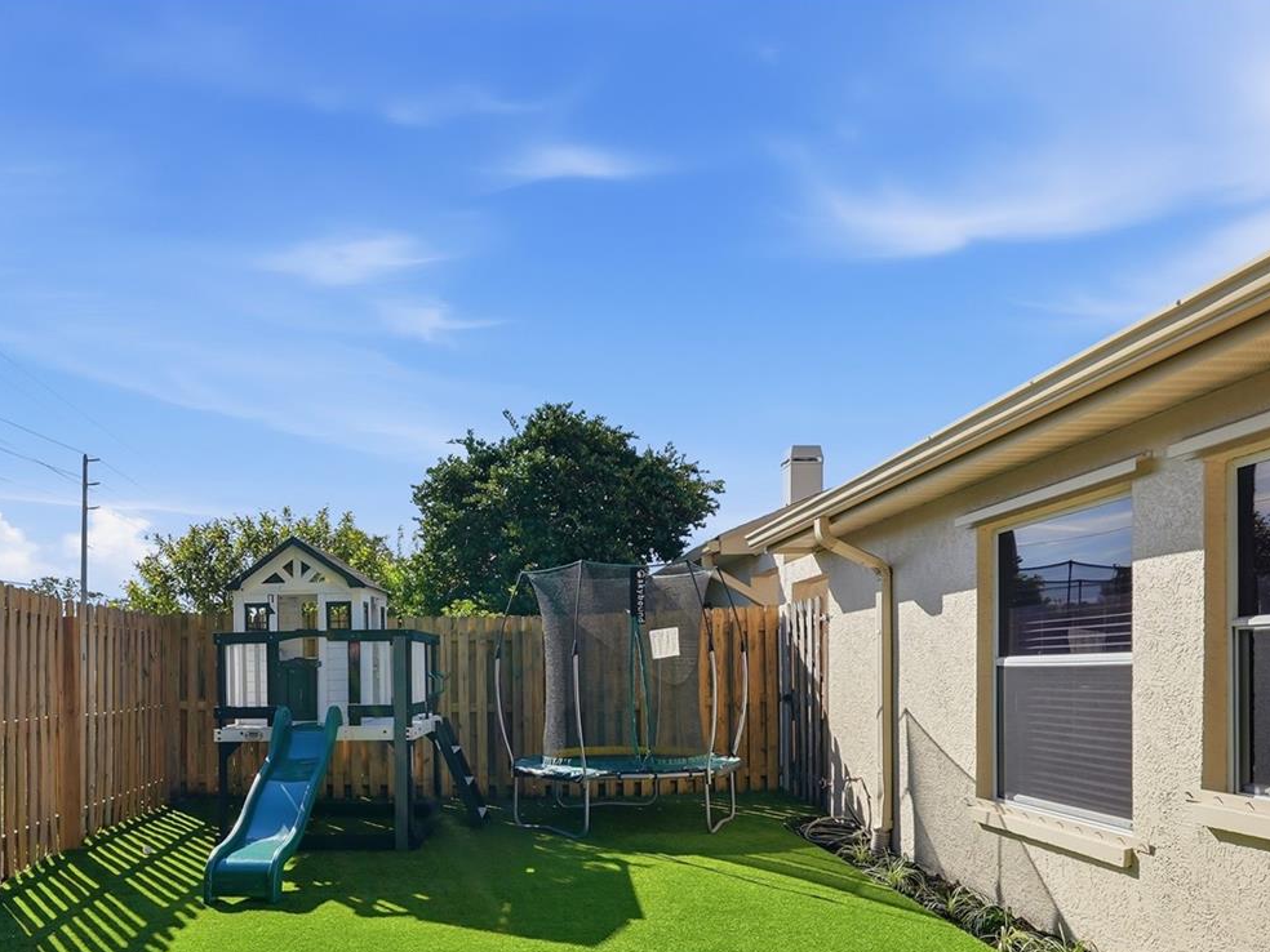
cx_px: 490
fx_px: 946
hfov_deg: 66.9
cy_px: 677
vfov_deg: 51.8
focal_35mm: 26
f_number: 9
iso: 80
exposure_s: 1/4000
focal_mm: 16.5
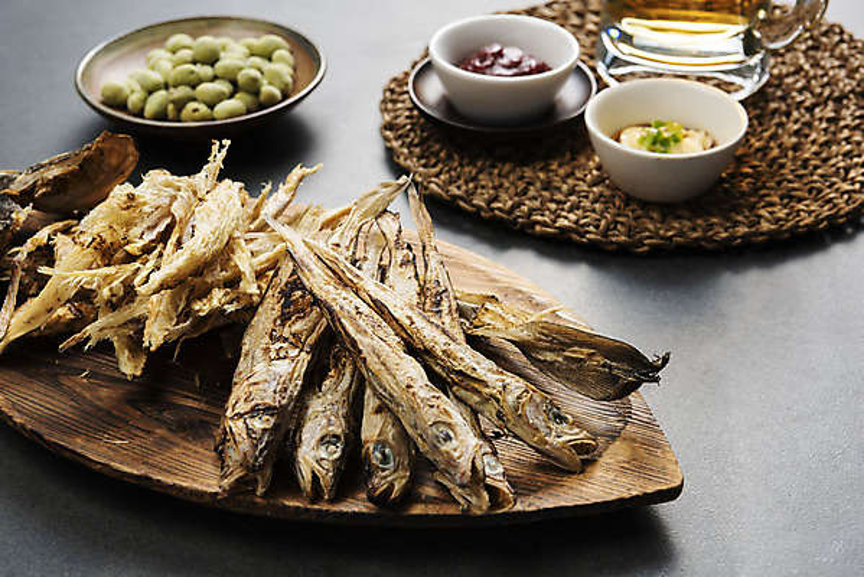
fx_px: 1489
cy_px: 288
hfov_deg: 32.4
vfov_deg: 21.9
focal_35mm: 62
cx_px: 432
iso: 100
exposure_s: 1/125
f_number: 11
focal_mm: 62
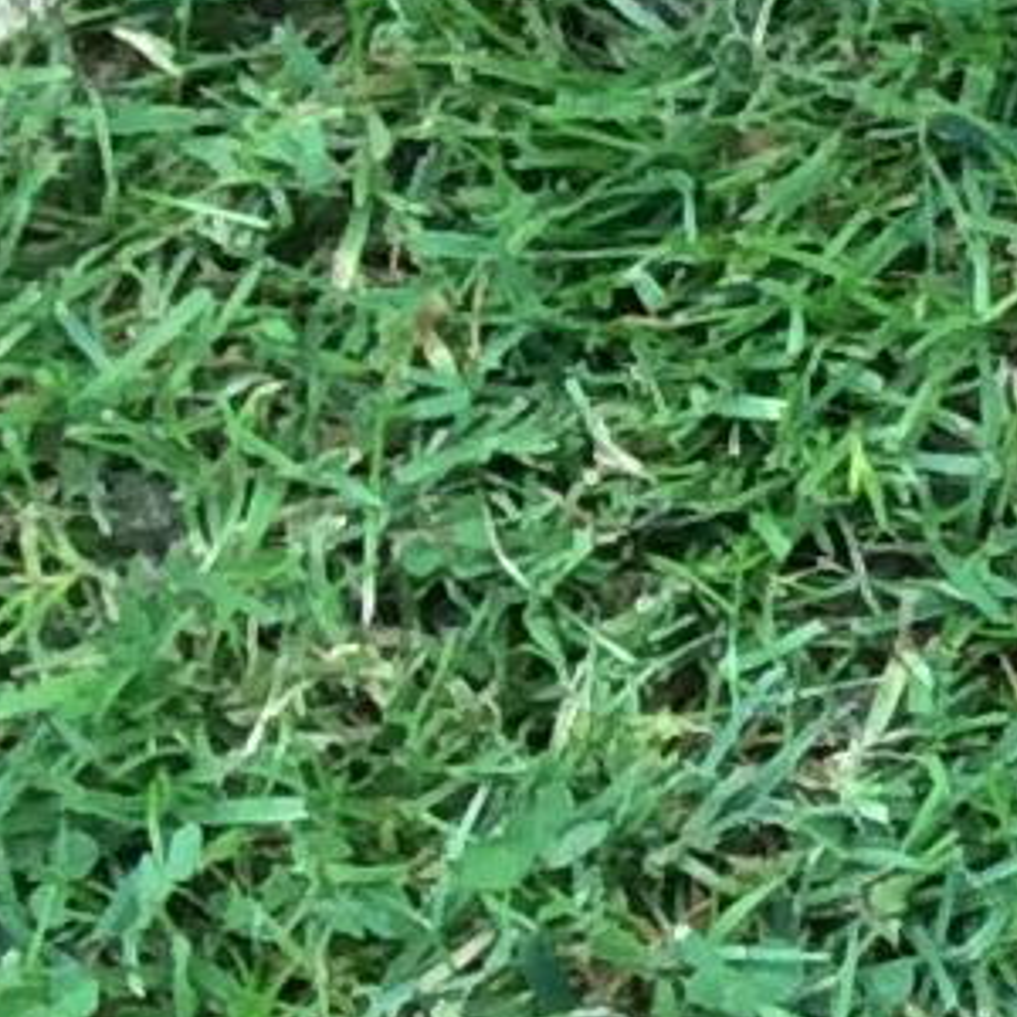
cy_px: 739
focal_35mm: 244
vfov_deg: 7.2
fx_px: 8110
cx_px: 2614
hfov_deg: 6.7
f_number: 2.4
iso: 32
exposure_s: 1/100
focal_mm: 3.3
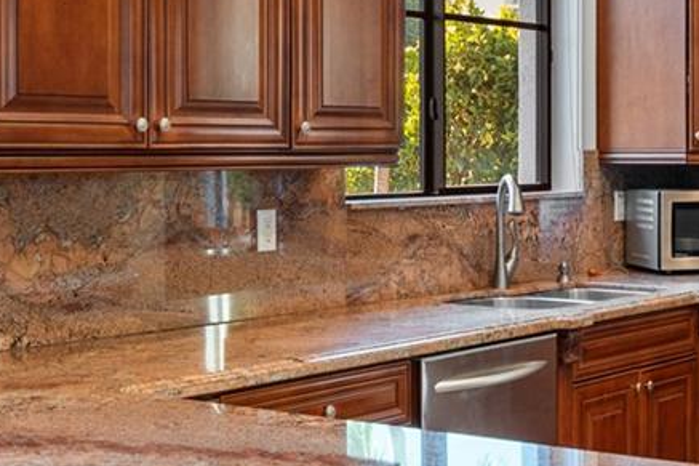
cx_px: 526
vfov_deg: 18.1
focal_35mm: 75
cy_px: 150
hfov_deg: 26.6
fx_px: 1456
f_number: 7.1
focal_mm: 16
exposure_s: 1/3
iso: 200
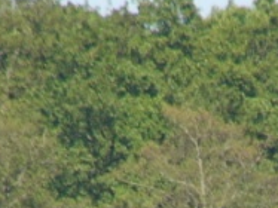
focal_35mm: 2365
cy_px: 492
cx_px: 364
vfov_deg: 0.6
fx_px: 18981
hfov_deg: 0.8
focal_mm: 72
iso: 50
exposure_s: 1/500
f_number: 3.7
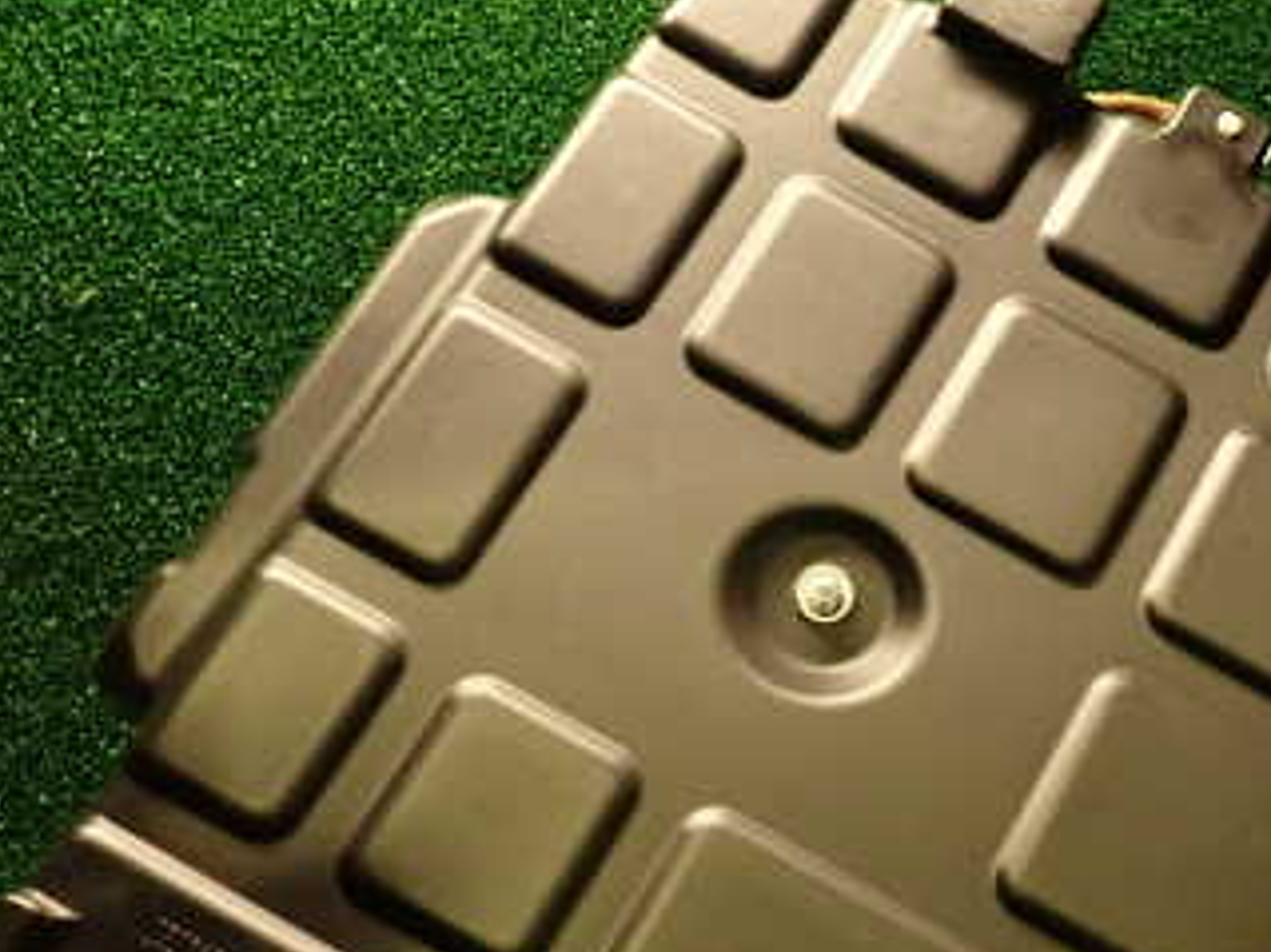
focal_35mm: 47
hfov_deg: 39.6
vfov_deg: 30.3
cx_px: 916
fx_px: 1725
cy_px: 721
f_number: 2
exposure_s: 1/30
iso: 400
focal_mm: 4.5
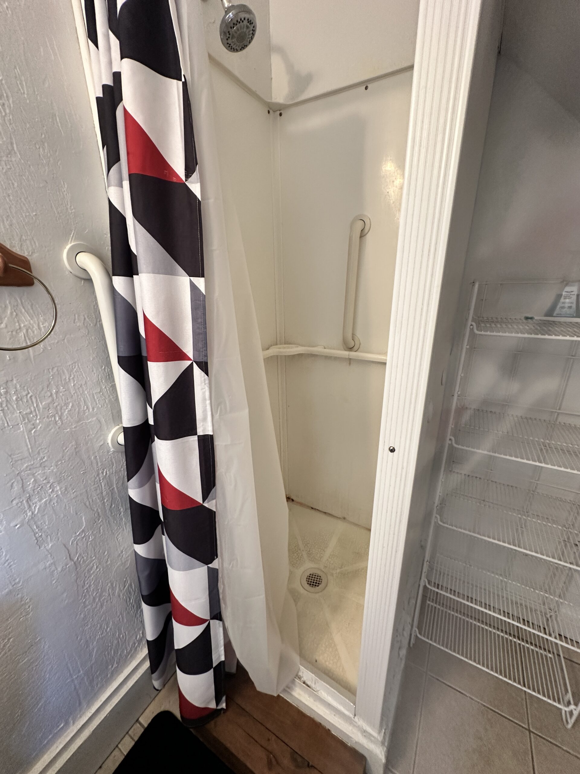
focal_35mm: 14
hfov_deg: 85.7
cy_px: 387
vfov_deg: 102.1
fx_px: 313
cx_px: 290
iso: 160
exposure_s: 1/60
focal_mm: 2.22
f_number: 2.2
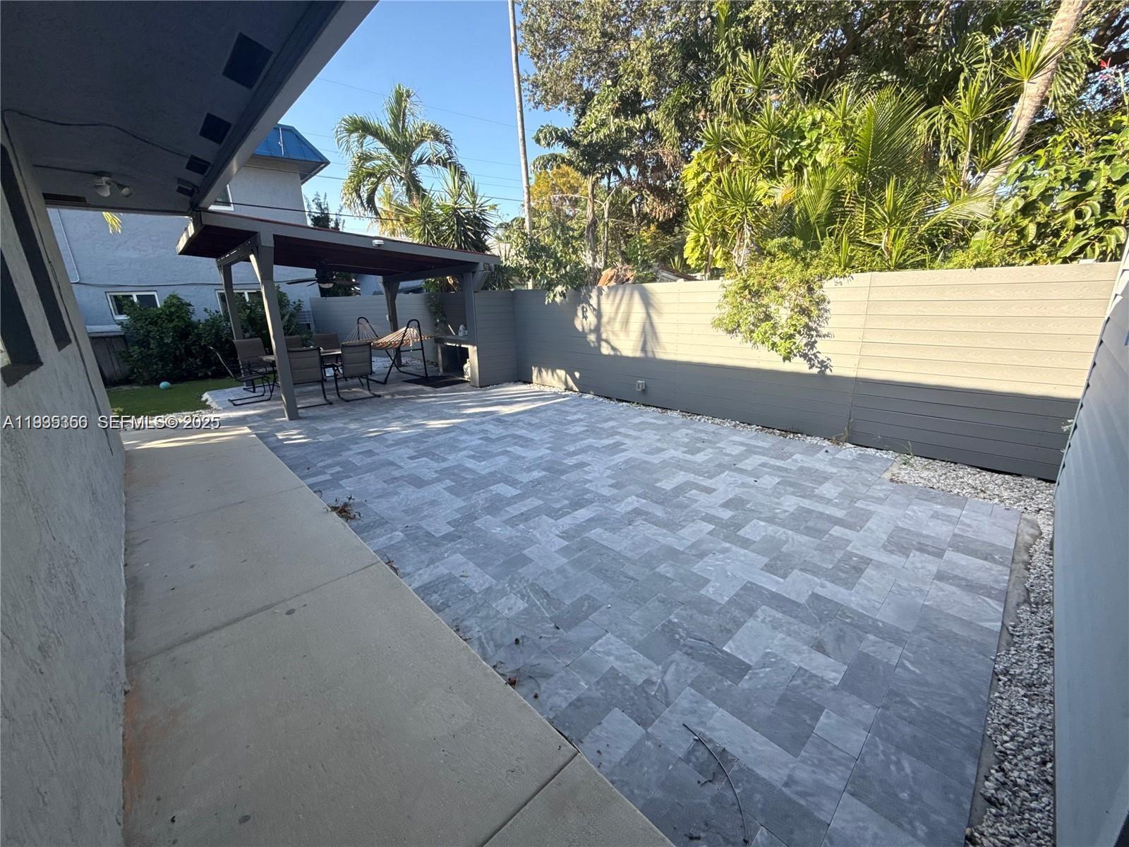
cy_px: 424
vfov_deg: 85.7
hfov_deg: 102.1
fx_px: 457
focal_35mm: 14
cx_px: 564
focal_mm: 2.22
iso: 50
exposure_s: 1/333
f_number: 2.2
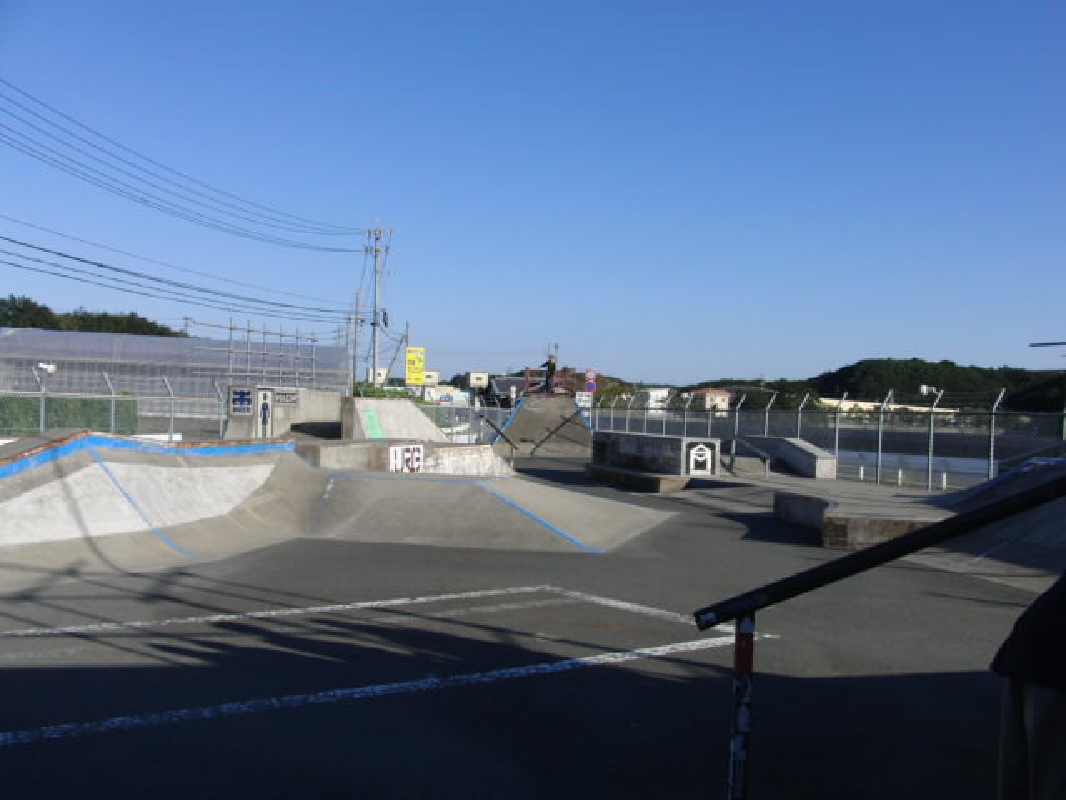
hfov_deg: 50.1
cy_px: 400
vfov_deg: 38.7
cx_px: 533
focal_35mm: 37
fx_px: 1139
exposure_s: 1/320
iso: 100
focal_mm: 6.42
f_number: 8.5
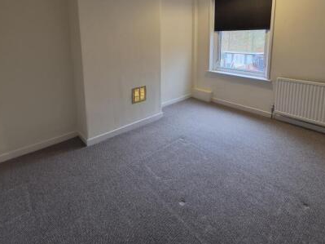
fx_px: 178
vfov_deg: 65.3
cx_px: 162
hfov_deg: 84.7
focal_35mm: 19
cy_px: 67
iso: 250
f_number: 2.2
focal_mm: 1.74
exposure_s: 1/50
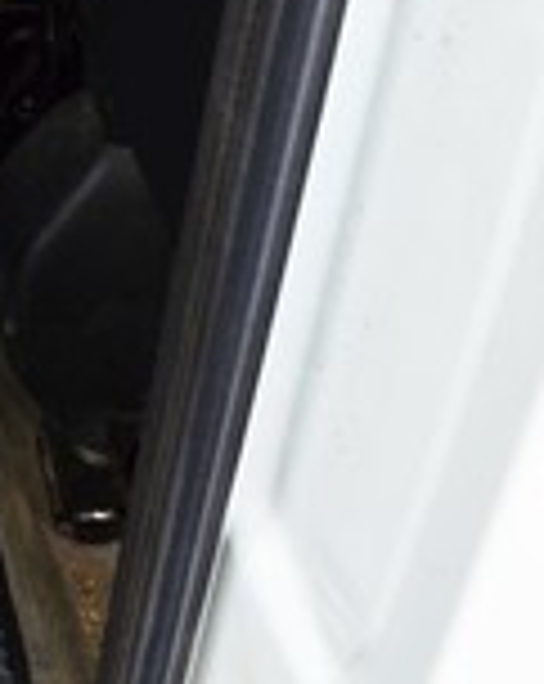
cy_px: 342
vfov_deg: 27.2
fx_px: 1413
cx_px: -238
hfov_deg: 19.4
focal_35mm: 70
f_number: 9
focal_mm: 18
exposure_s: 1/30
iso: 400
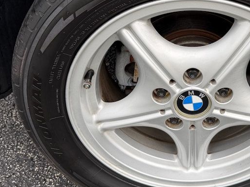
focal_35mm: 48
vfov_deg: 29.8
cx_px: 203
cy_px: 50
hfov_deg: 38.1
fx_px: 347
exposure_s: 1/772
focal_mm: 6.76
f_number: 1.78
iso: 80
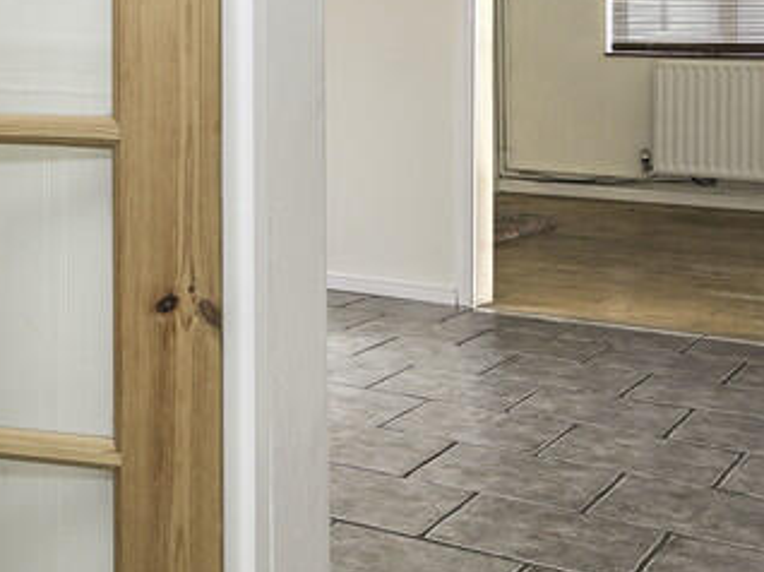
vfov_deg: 22.2
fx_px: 1402
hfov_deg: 27.4
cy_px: -1
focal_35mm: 64
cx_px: -115
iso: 320
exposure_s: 1/125
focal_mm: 20.5
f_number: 7.1
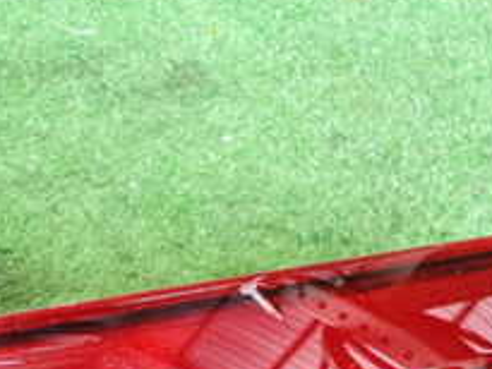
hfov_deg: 26.7
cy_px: 522
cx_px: 247
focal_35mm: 73
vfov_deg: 18.3
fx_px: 1038
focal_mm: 4.5
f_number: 2
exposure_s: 1/30
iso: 400
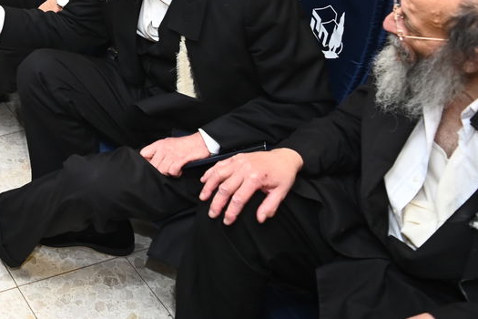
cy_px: -62
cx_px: -73
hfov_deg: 28.1
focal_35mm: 64
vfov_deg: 20.0
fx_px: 850
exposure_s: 1/160
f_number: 4
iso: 1250
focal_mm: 24
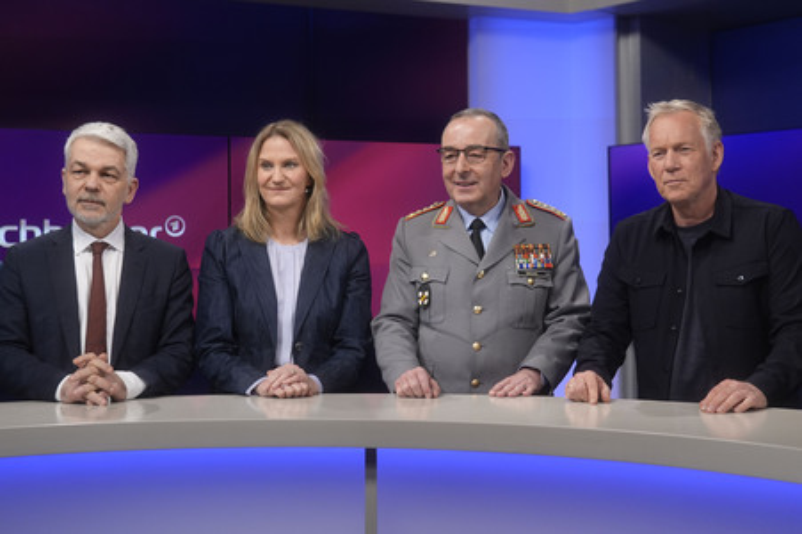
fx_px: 1002
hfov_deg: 43.6
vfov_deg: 29.8
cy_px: 267
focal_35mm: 45
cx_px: 401
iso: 640
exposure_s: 1/320
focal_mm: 30
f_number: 2.2
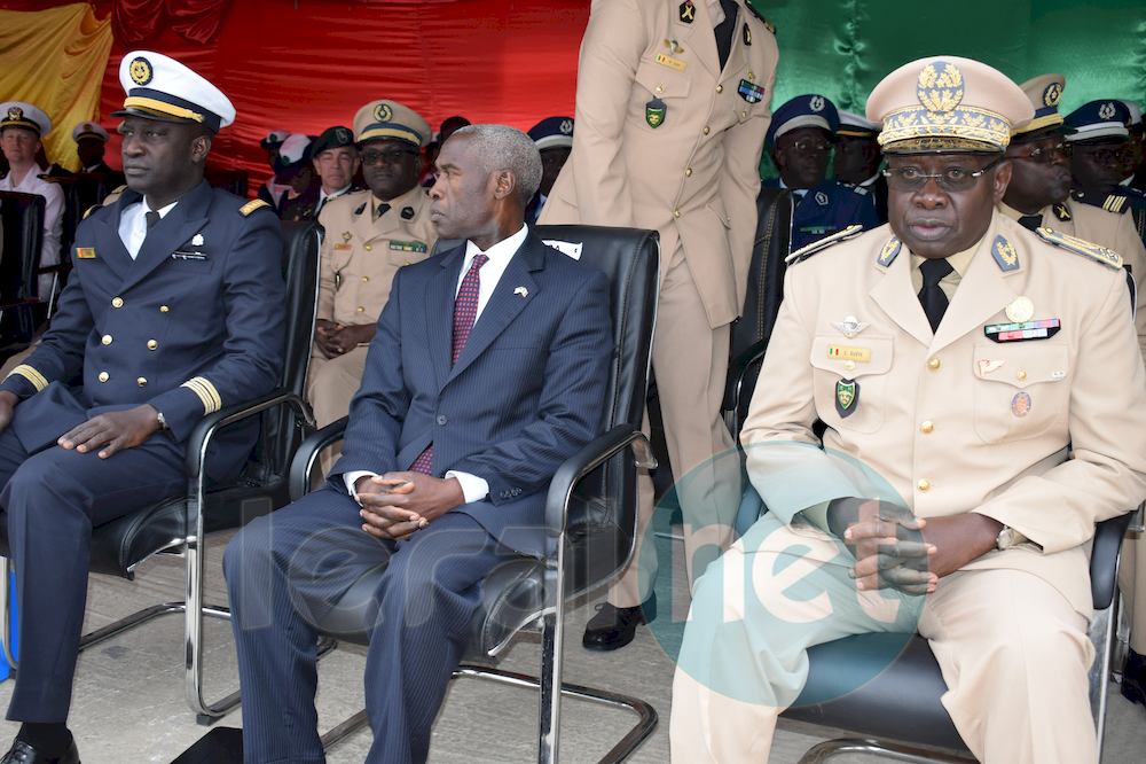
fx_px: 1289
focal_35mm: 40
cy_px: 382
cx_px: 573
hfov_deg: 47.9
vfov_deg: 33.0
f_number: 5.6
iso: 360
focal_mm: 27
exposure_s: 1/125
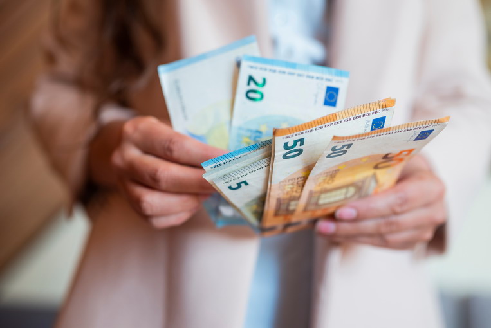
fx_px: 682
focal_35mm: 50
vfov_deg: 27.0
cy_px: 164
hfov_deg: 39.6
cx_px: 246
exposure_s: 1/125
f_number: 2.2
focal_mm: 50
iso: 400
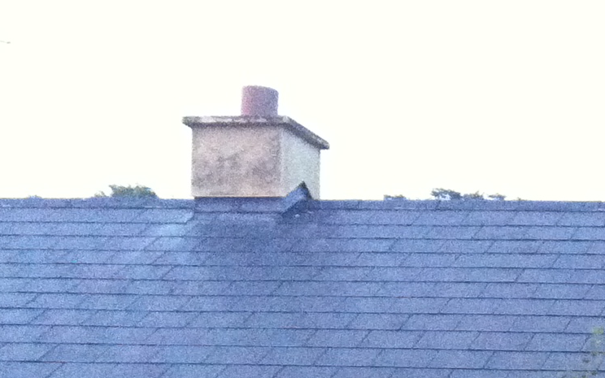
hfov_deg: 15.2
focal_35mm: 129
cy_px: 702
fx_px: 2127
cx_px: 851
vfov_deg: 9.6
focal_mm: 3.85
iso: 640
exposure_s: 1/15
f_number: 2.8
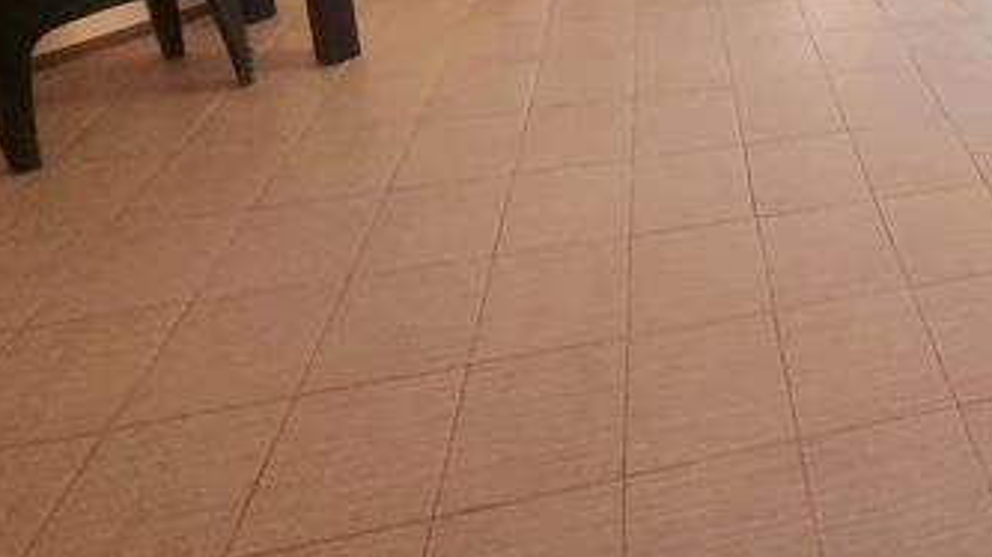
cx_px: 850
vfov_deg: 31.0
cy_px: -155
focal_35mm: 30
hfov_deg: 57.3
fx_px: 789
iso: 160
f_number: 2.2
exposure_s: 1/50
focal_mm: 2.2
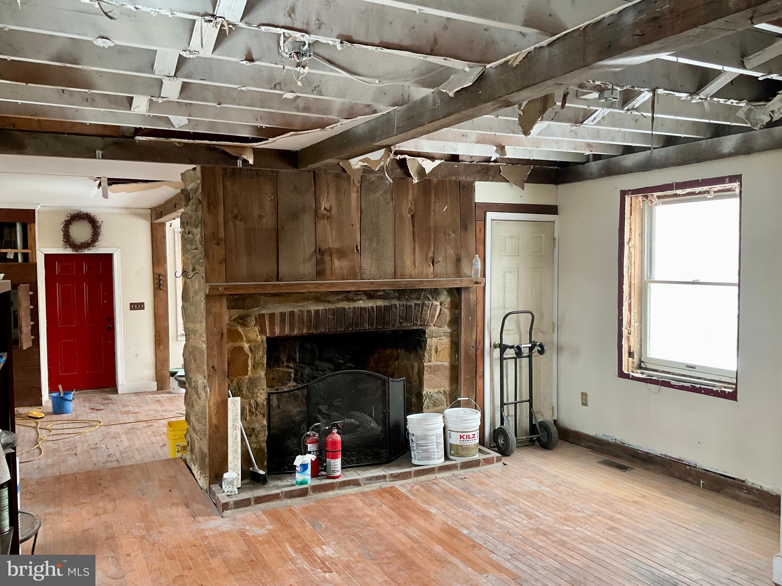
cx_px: 391
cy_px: 293
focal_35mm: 29
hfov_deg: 61.7
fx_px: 655
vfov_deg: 48.2
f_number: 1.8
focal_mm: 3
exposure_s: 1/60
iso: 100
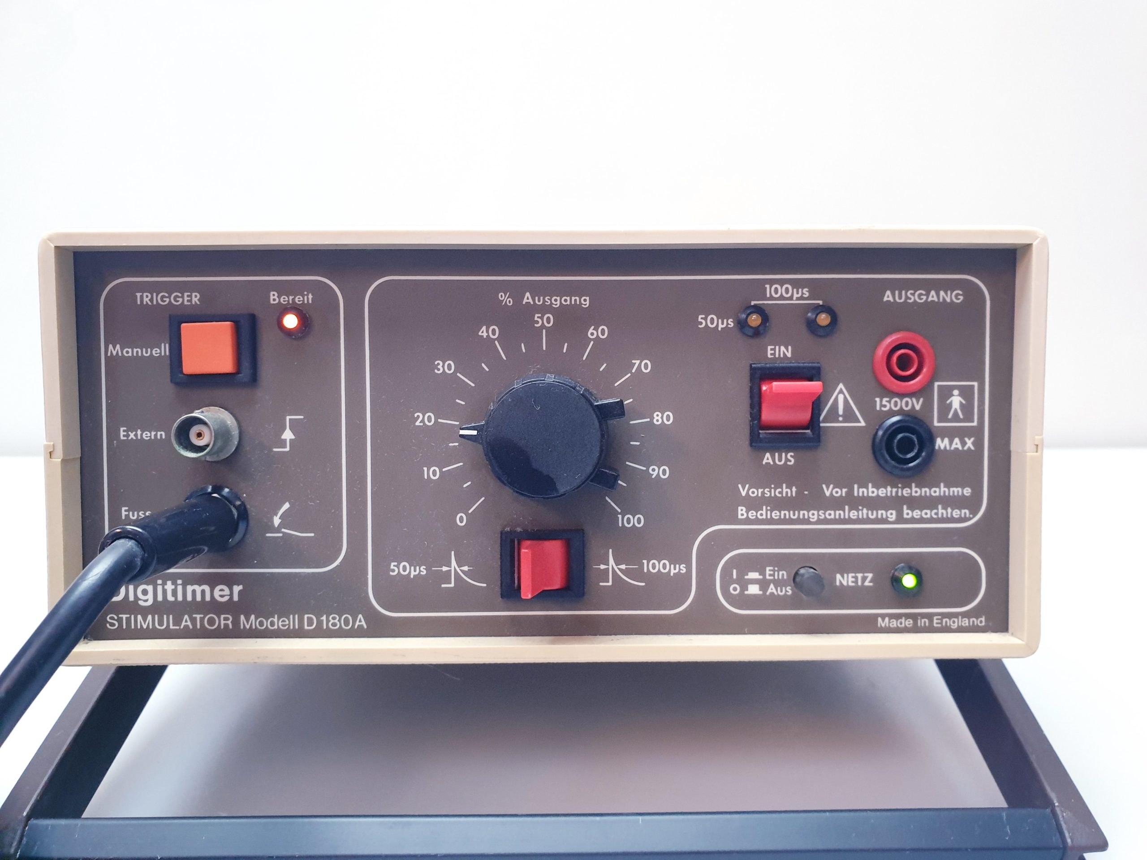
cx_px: 574
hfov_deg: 67.3
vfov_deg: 53.1
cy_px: 430
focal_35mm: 26
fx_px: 862
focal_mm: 4.3
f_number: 2.4
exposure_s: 1/50
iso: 250
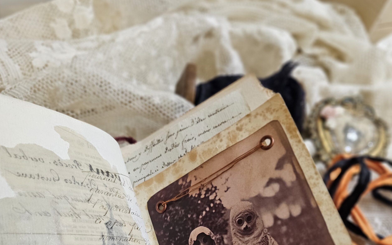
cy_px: 259
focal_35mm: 33
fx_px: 353
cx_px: 194
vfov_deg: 34.0
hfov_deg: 58.1
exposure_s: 1/30.8
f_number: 1.7
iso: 320
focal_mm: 6.3
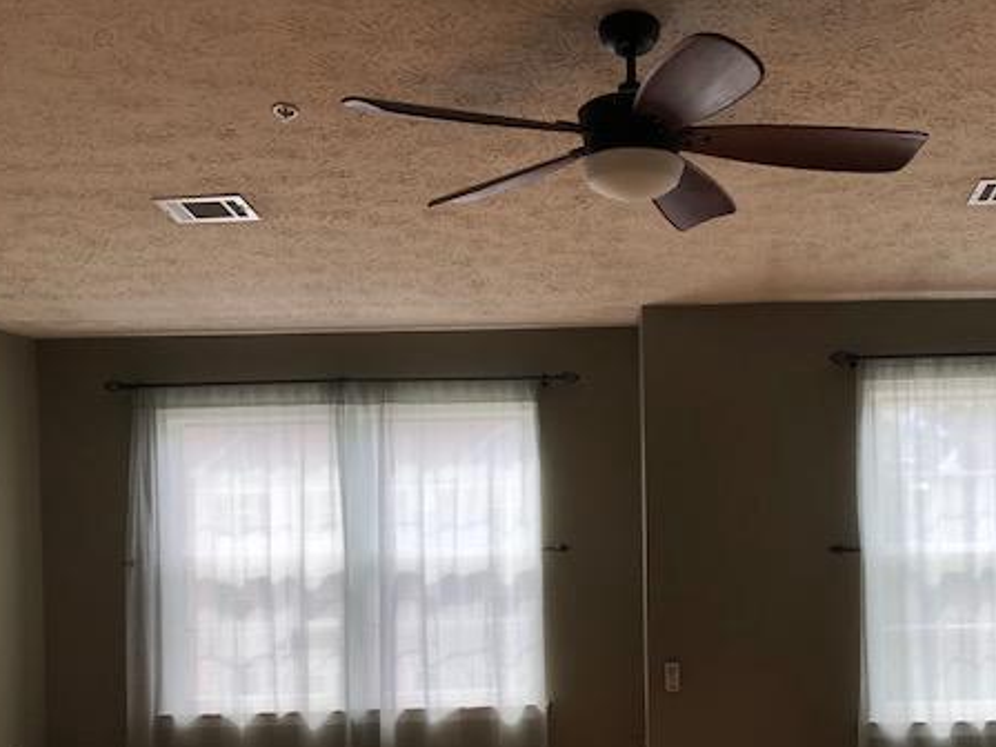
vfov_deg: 35.5
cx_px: 647
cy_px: 514
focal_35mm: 40
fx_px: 1151
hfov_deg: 46.2
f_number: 1.8
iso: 25
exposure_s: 1/120
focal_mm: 3.99
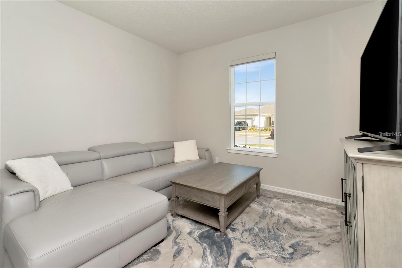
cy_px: 134
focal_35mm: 15
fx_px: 167
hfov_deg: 100.4
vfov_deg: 77.3
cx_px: 201
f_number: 9
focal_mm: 10
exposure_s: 1/200
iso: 800
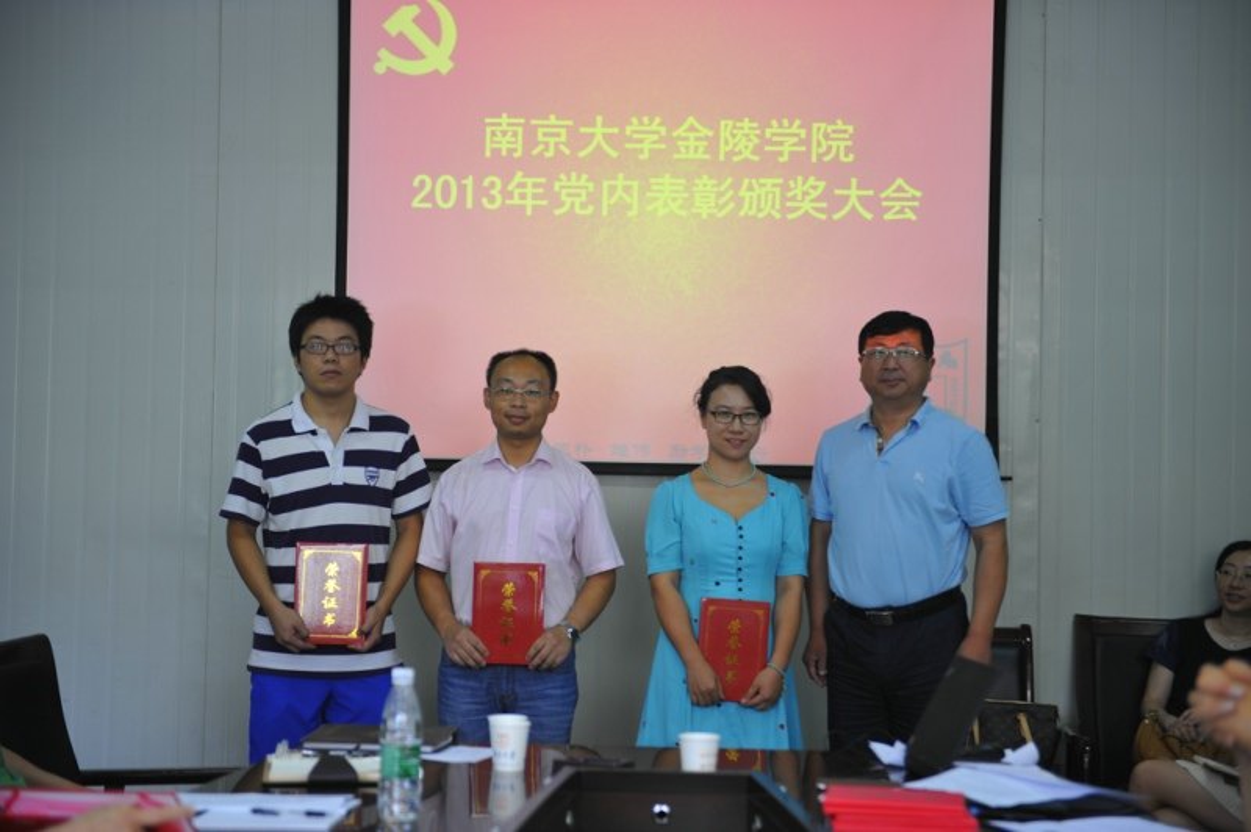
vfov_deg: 22.6
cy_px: 416
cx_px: 626
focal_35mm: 60
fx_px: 2083
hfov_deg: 33.4
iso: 200
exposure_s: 1/30
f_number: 2.8
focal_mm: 60
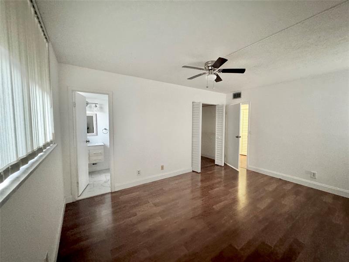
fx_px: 141
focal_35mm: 14
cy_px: 131
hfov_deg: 102.1
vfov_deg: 85.7
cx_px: 174
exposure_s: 1/40
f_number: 2.2
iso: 1000
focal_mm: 2.22
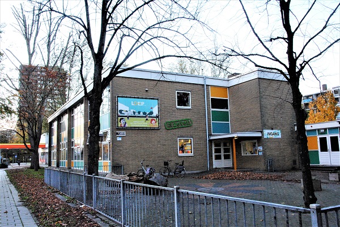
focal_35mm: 33
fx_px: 312
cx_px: 170
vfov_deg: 40.0
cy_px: 114
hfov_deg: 57.2
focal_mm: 22
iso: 1600
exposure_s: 1/25
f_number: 11
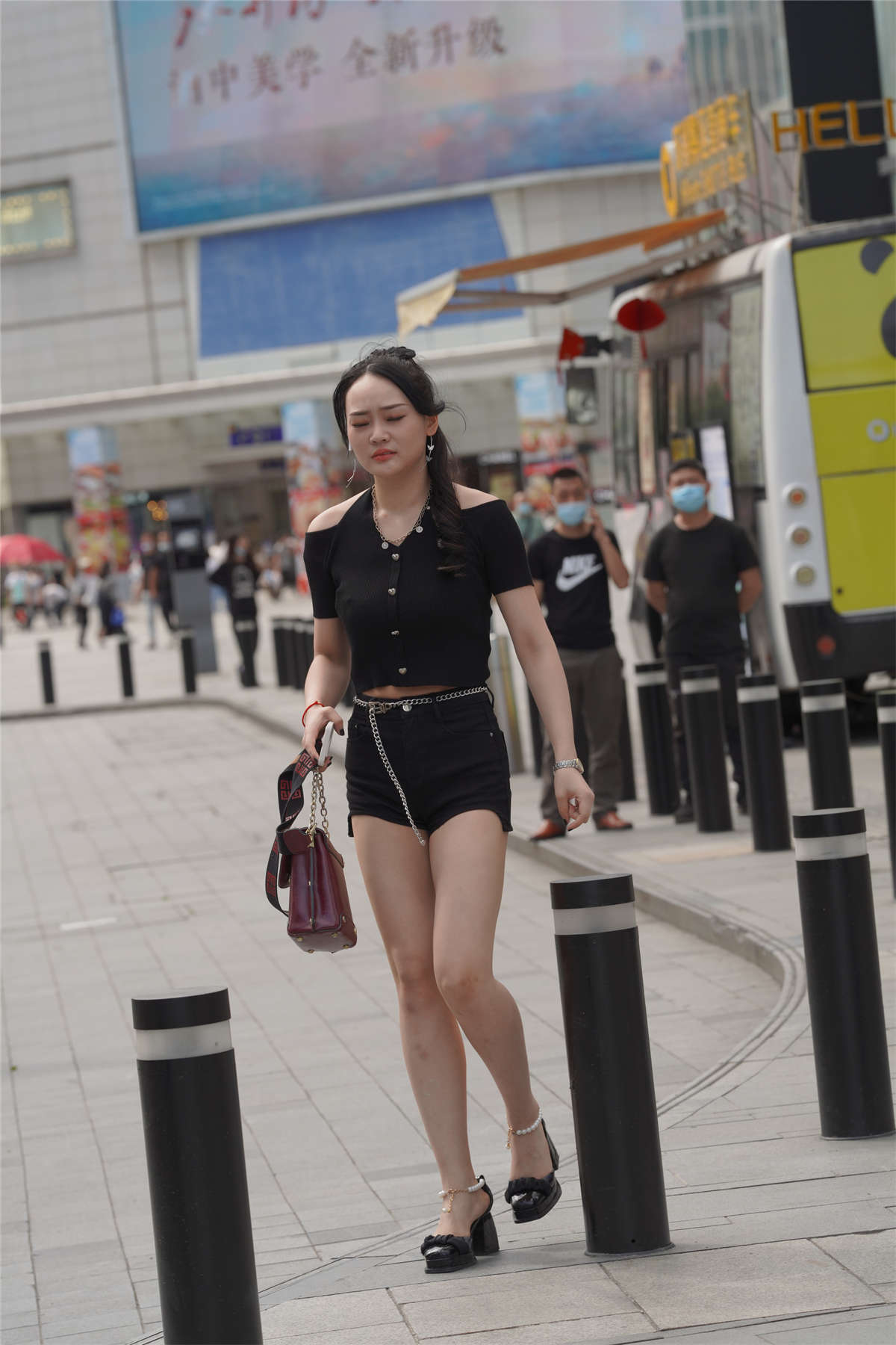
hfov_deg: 10.2
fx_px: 5040
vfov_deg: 15.2
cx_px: 448
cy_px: 672
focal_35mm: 135
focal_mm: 135
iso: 320
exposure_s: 1/500
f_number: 6.3
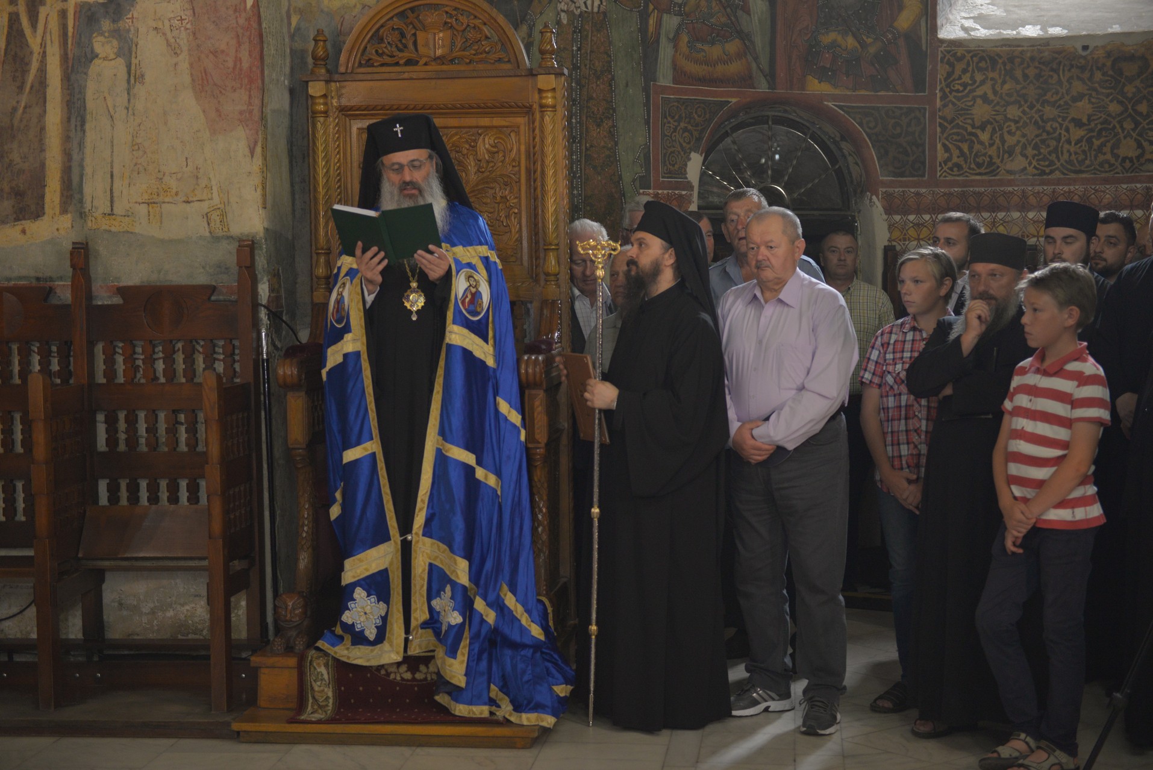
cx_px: 576
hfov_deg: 33.4
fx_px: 1922
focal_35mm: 60
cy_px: 385
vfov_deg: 22.6
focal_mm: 60
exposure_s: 1/50
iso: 1600
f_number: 2.8
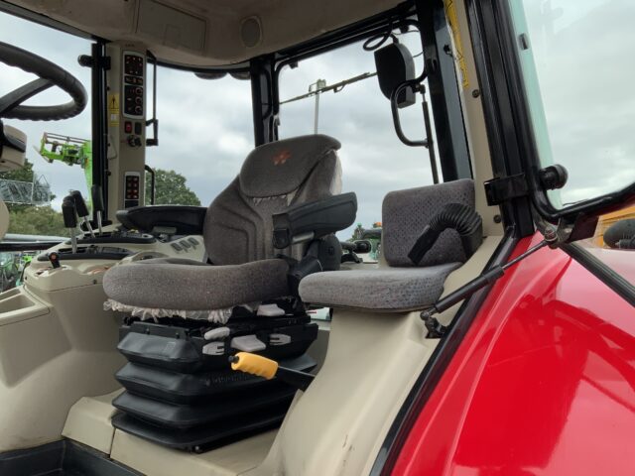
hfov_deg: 61.7
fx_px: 532
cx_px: 318
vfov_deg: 48.2
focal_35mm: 29
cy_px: 238
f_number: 1.8
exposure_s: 1/446
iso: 16
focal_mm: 3
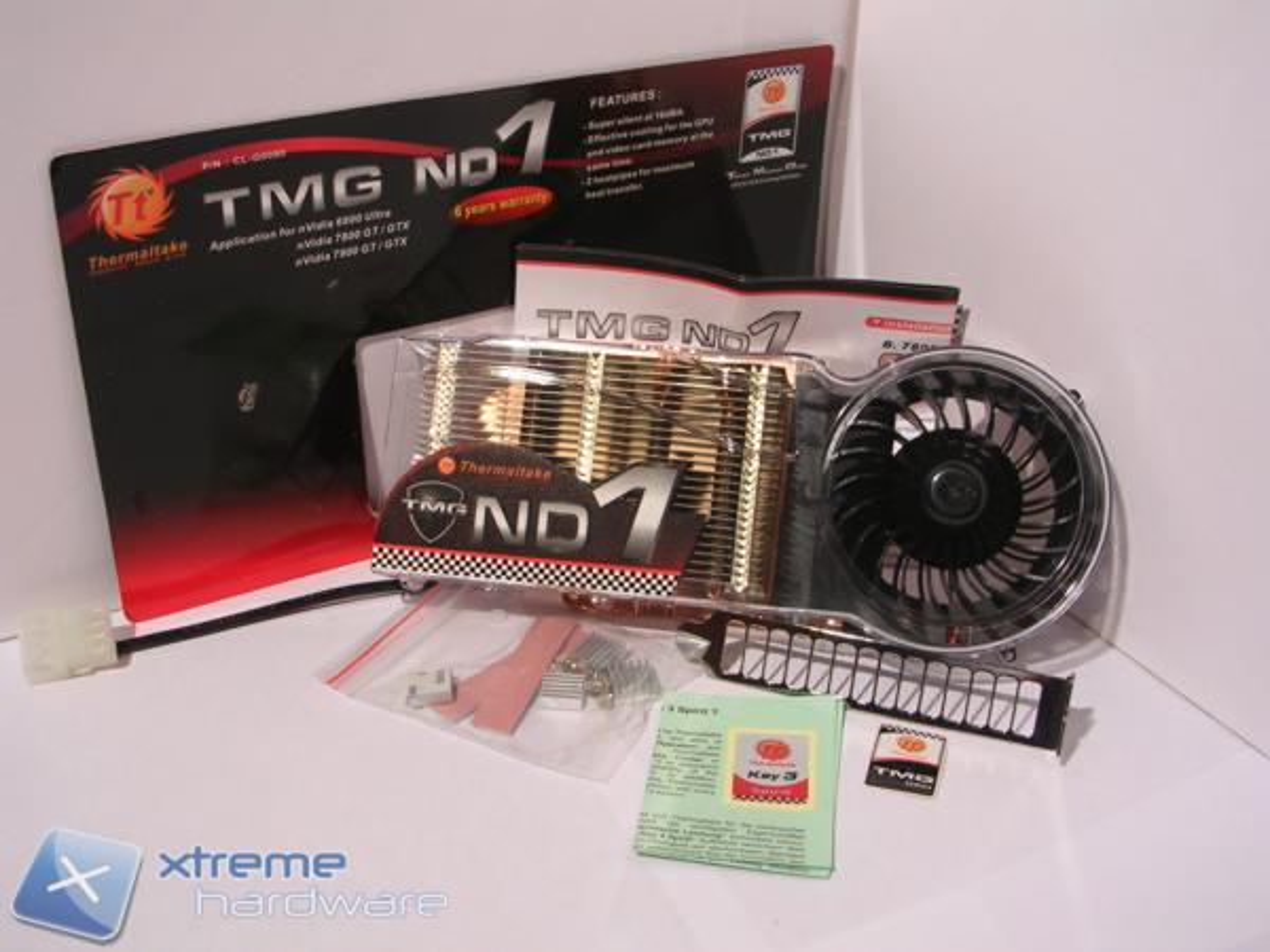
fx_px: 1578
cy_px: 476
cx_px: 635
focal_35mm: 43
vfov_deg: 33.6
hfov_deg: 43.9
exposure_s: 1/39.5
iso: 50
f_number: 3
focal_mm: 6.6
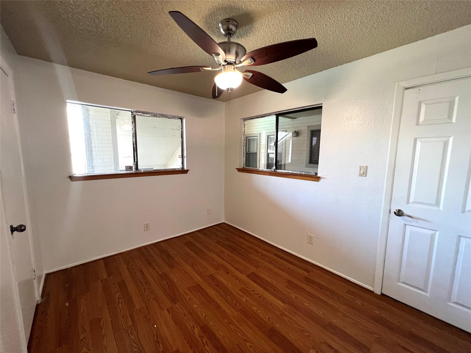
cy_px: 176
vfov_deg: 89.9
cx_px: 236
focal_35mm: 13
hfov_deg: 106.2
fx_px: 177
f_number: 1.8
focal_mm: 1.57
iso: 160
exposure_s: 1/60
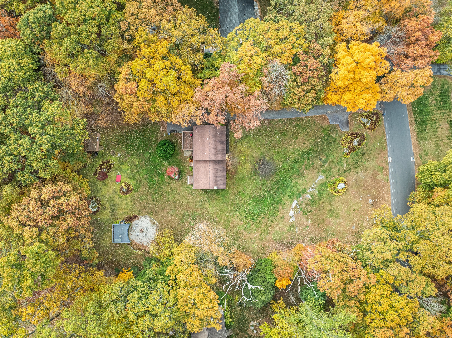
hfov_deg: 71.6
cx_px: 226
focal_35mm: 24
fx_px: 313
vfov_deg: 56.8
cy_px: 169
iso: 100
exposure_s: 1/2000
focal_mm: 12.29
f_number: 2.8
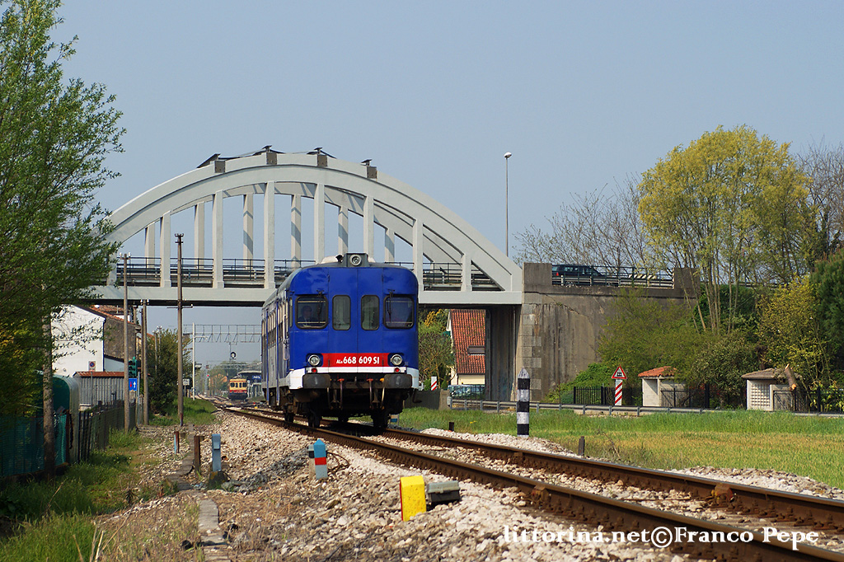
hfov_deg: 18.2
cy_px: 281
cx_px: 422
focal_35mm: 112
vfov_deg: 12.2
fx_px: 2637
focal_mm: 75
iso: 100
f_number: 6.3
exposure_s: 1/500
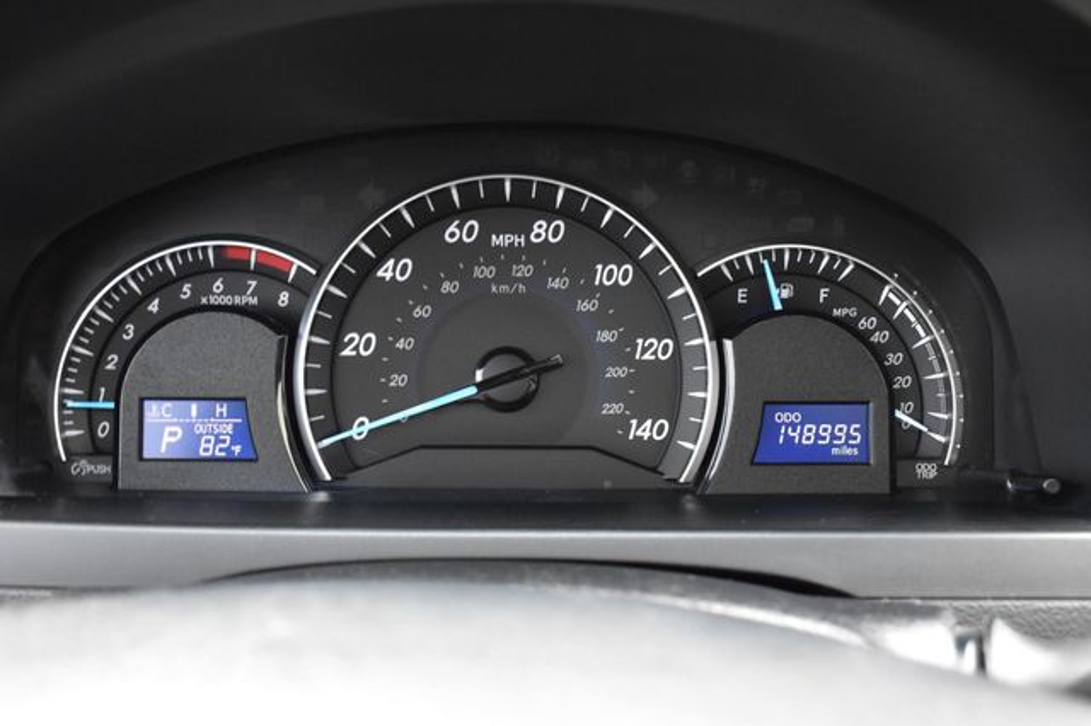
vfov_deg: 30.8
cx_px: 546
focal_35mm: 44
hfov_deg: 45.0
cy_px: 363
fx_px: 1318
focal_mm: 29
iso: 2500
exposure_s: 1/30
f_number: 7.1
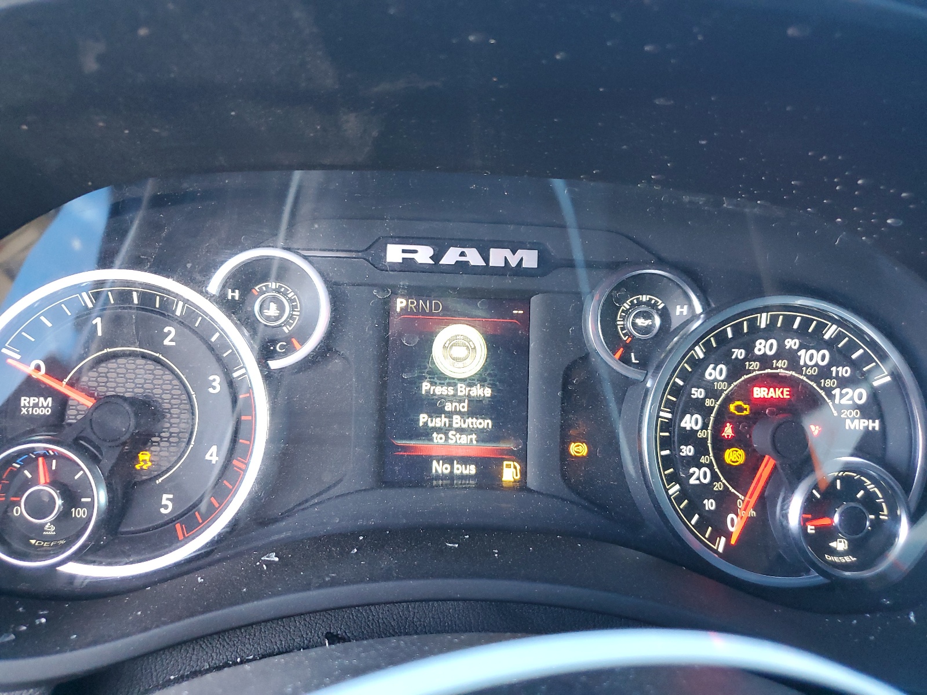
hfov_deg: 67.3
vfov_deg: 53.1
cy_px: 348
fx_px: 696
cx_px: 464
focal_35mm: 26
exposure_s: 1/60.2
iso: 231
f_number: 1.5
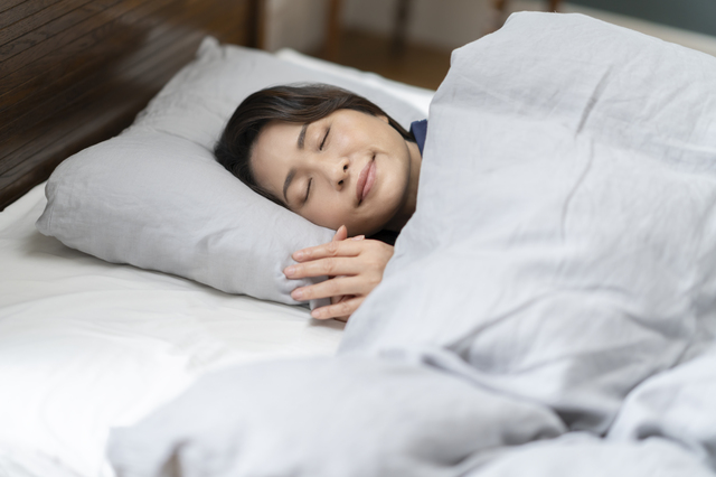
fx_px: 1690
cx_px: 358
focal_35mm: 85
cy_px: 238
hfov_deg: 23.9
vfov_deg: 16.1
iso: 640
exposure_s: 1/125
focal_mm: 85
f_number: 1.4
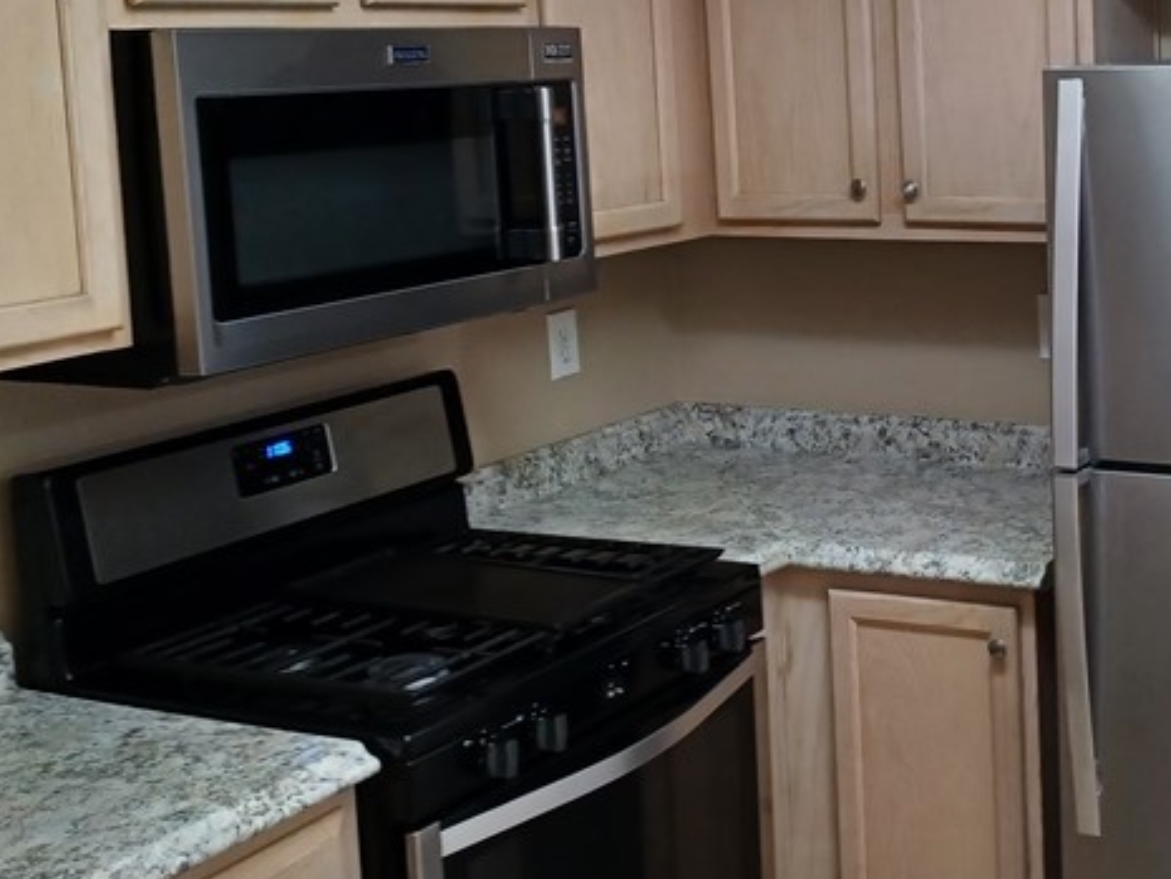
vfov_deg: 26.3
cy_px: 239
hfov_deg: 33.3
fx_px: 1861
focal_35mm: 55
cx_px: 1035
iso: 320
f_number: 1.8
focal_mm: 4.6
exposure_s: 1/50
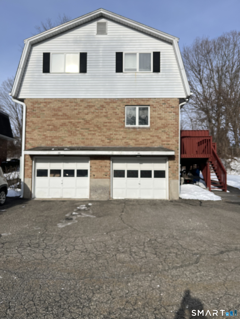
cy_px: 160
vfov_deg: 67.3
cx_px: 120
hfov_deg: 53.1
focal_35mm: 26
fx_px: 240
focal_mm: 5.1
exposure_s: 1/5076
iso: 50
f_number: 1.6
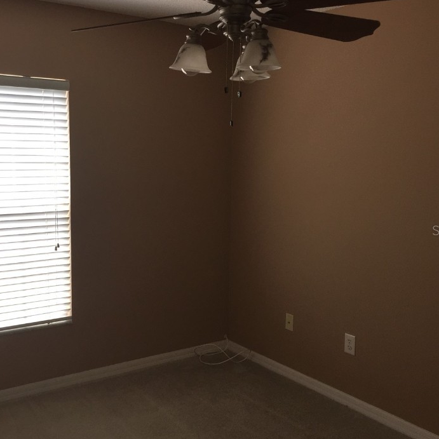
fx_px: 545
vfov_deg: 43.8
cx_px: 167
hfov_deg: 43.5
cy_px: 230
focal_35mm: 38
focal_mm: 4.15
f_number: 2.2
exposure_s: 1/120
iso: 50
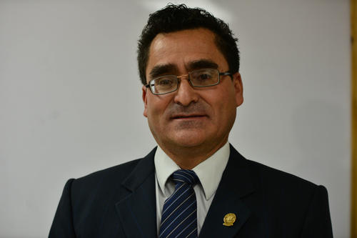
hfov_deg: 28.9
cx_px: 178
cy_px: 119
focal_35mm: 70
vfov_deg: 19.4
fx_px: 694
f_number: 2.8
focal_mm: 70
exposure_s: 1/160
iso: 400
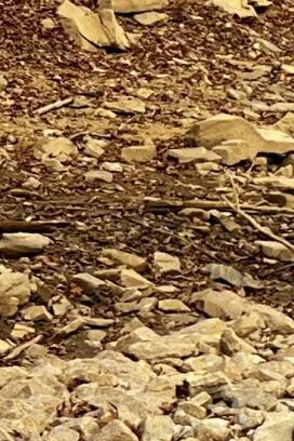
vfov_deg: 10.3
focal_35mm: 199
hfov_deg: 5.6
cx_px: 1345
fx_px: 2438
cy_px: 80
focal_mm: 5.7
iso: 32
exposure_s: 1/145
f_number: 1.5
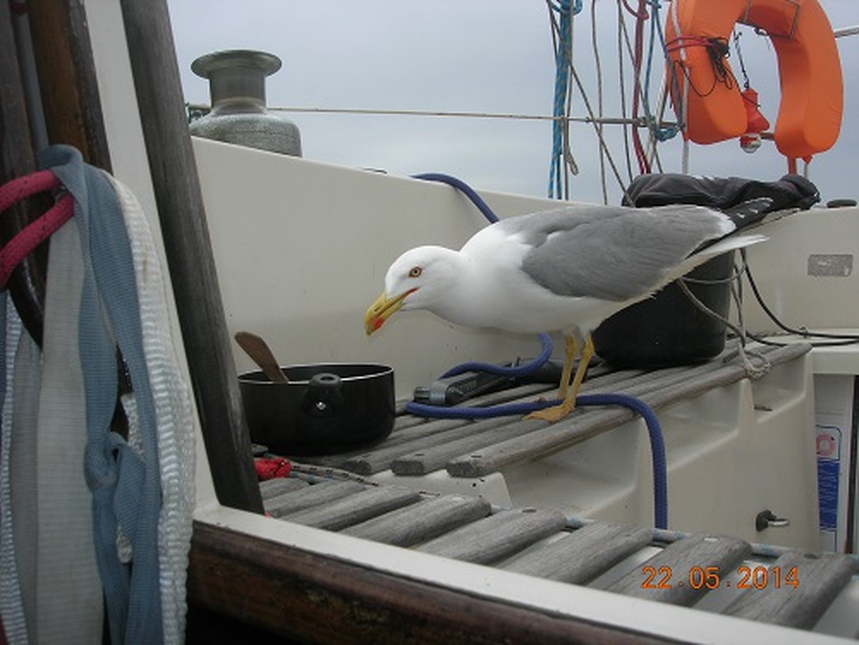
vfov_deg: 37.7
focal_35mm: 38
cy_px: 322
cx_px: 430
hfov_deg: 49.0
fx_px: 943
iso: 64
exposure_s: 1/398
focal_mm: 7.8
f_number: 4.8
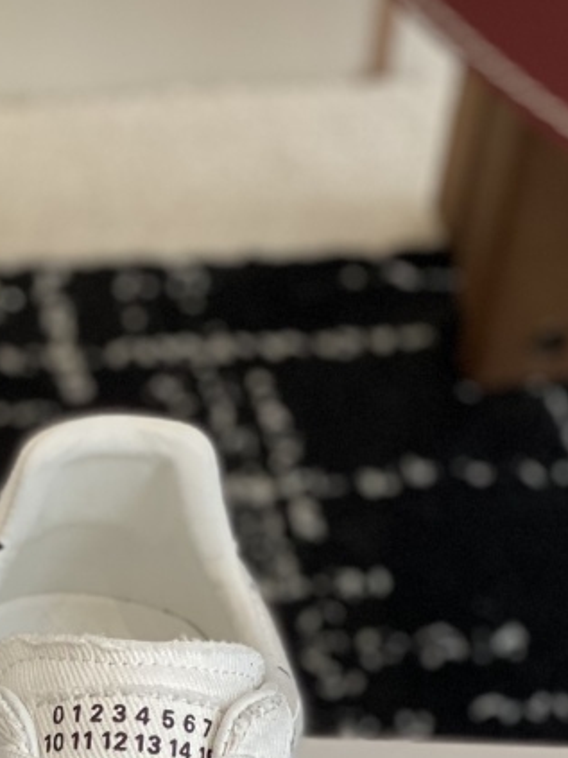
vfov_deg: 11.0
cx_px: -177
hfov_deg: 8.3
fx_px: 3874
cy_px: 898
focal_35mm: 177
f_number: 2
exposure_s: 1/122
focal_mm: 6
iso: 40
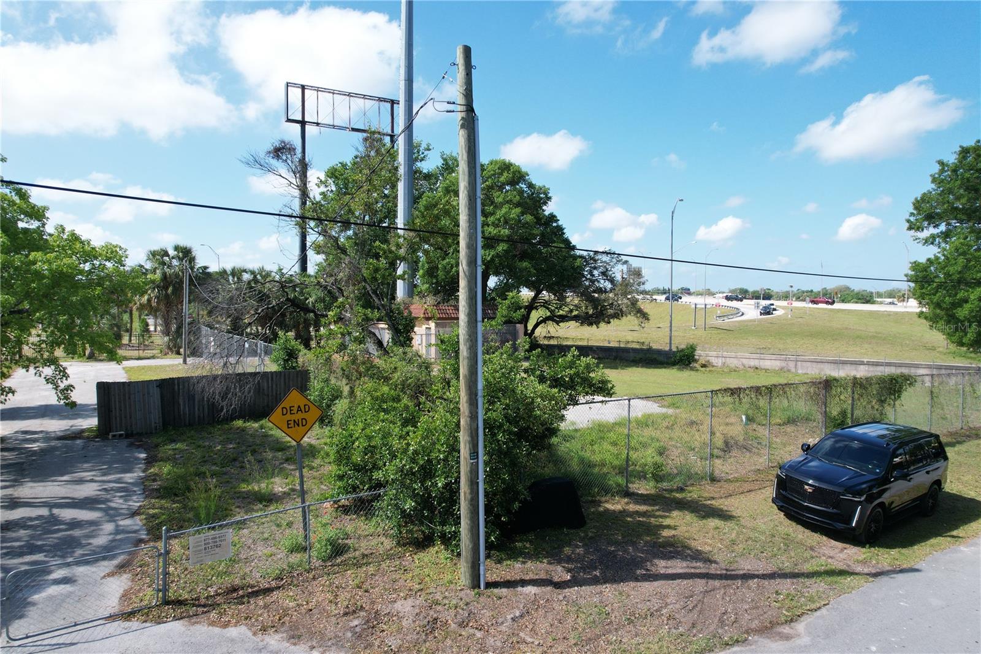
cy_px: 327
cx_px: 490
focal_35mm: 22
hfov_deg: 78.6
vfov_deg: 57.2
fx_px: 599
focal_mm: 8.38
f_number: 2.8
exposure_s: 1/1500
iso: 140
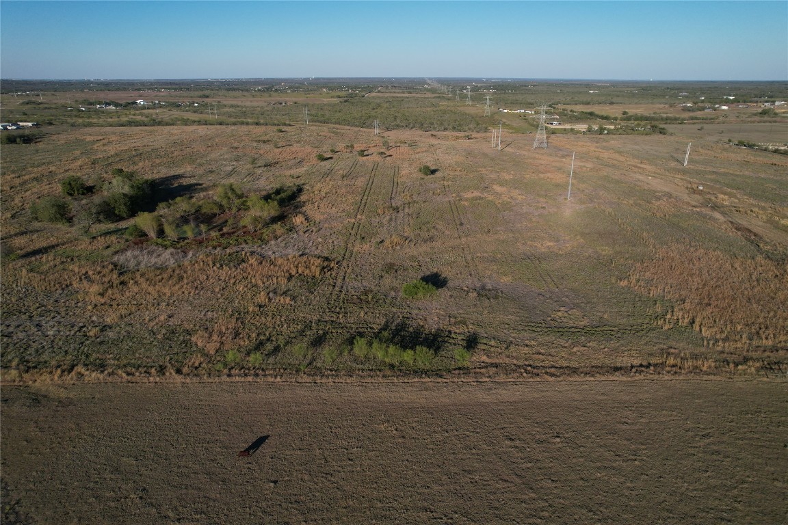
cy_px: 262
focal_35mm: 22
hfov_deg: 78.6
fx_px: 482
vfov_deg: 57.2
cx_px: 394
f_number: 2.8
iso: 130
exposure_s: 1/3000
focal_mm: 8.38
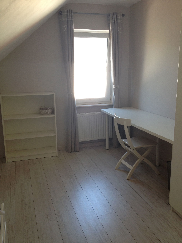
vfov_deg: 52.6
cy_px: 122
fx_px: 245
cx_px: 91
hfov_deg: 40.7
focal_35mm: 35
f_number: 2.4
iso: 64
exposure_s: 1/60
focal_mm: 4.28
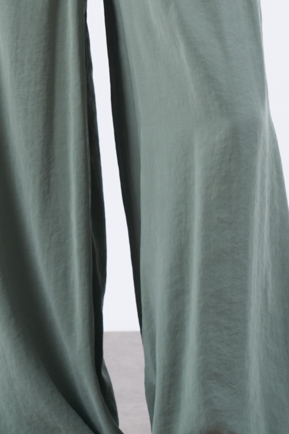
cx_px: 92
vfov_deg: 10.8
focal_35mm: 185
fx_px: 2227
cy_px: -195
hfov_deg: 7.4
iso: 160
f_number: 7.1
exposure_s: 1/160
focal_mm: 50
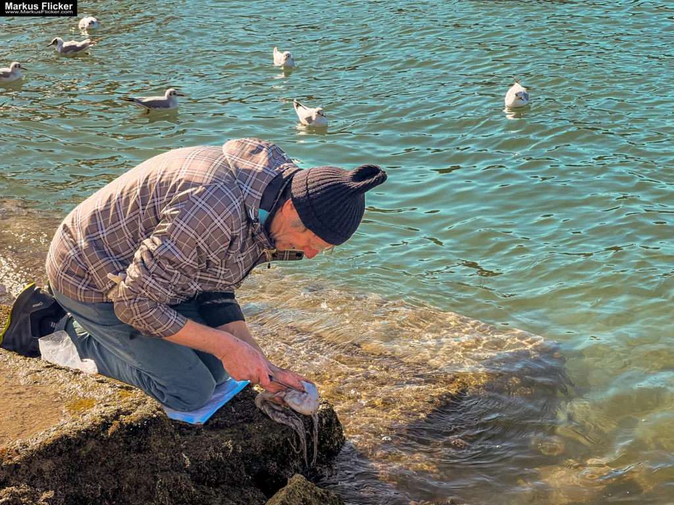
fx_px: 1499
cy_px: 252
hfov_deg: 25.3
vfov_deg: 19.1
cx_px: 337
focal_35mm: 77
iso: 32
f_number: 2.8
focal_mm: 9
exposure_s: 1/350
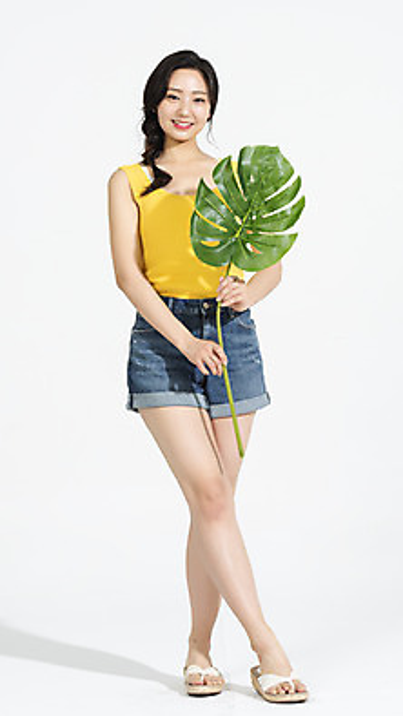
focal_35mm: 104
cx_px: 213
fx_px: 1977
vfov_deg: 20.6
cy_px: 361
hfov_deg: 11.6
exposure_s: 1/125
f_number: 14
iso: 100
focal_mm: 98
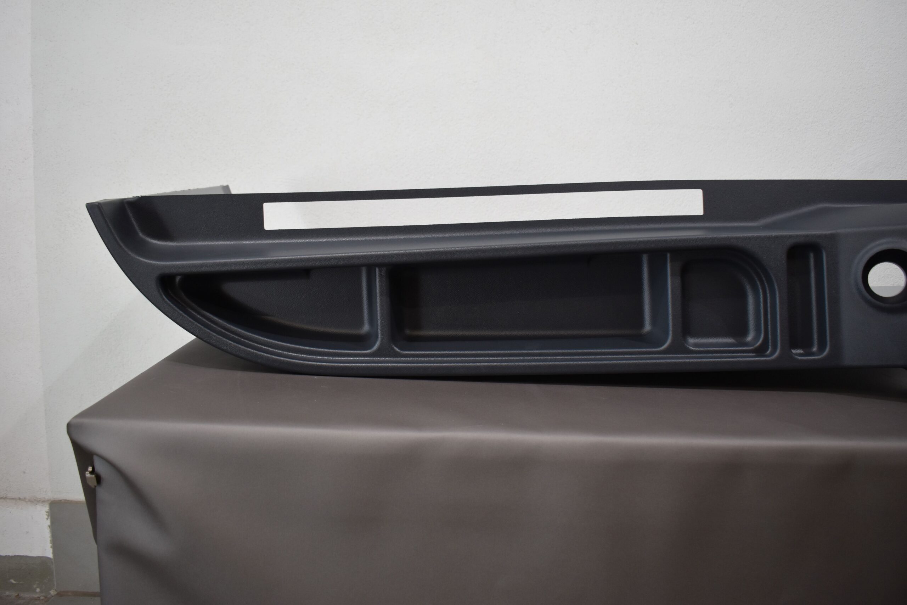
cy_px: 302
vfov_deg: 43.6
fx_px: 756
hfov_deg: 61.9
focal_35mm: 30
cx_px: 454
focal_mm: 20
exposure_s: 1/250
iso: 720
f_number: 3.8
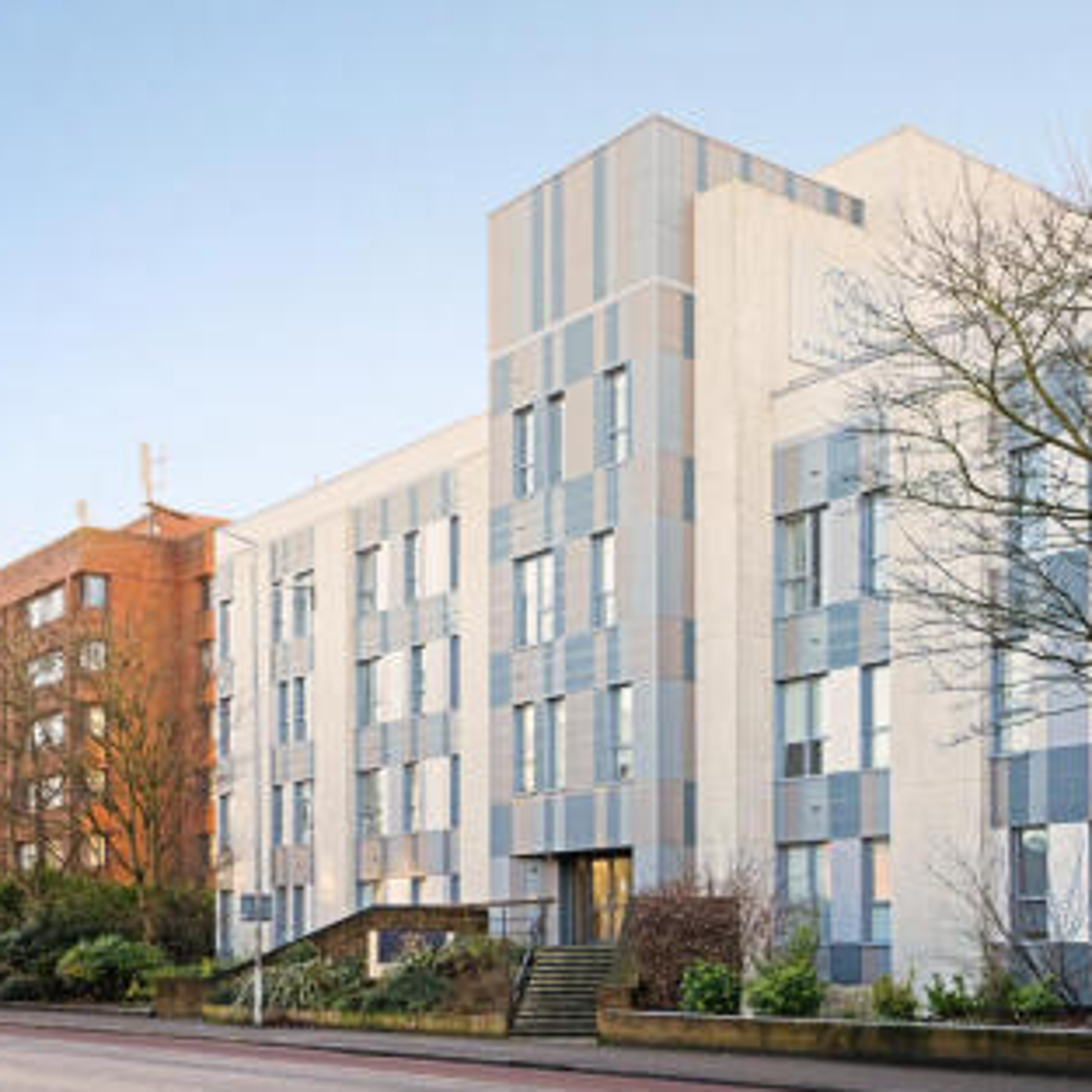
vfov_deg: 41.9
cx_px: 640
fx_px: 1428
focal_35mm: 40
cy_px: 549
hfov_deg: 41.7
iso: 1000
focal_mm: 31
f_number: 13
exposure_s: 1/320
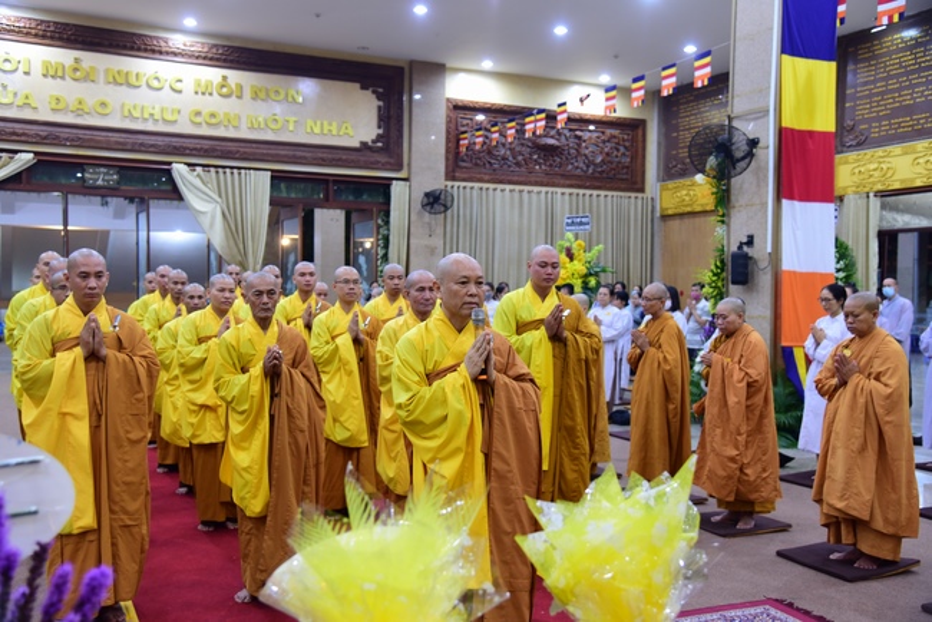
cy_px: 311
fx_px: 984
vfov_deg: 35.1
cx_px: 466
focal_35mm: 38
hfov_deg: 50.7
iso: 1000
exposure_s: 1/20
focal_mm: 38
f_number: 4
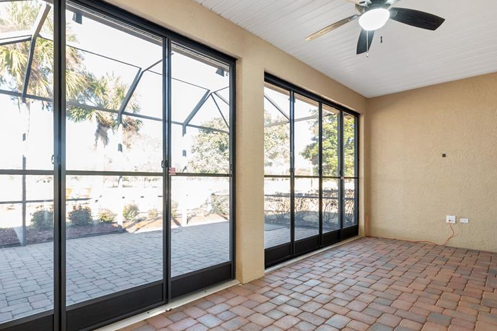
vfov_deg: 64.4
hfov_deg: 86.9
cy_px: 180
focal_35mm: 19
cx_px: 250
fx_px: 262
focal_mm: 14
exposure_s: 1/5
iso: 400
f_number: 7.1
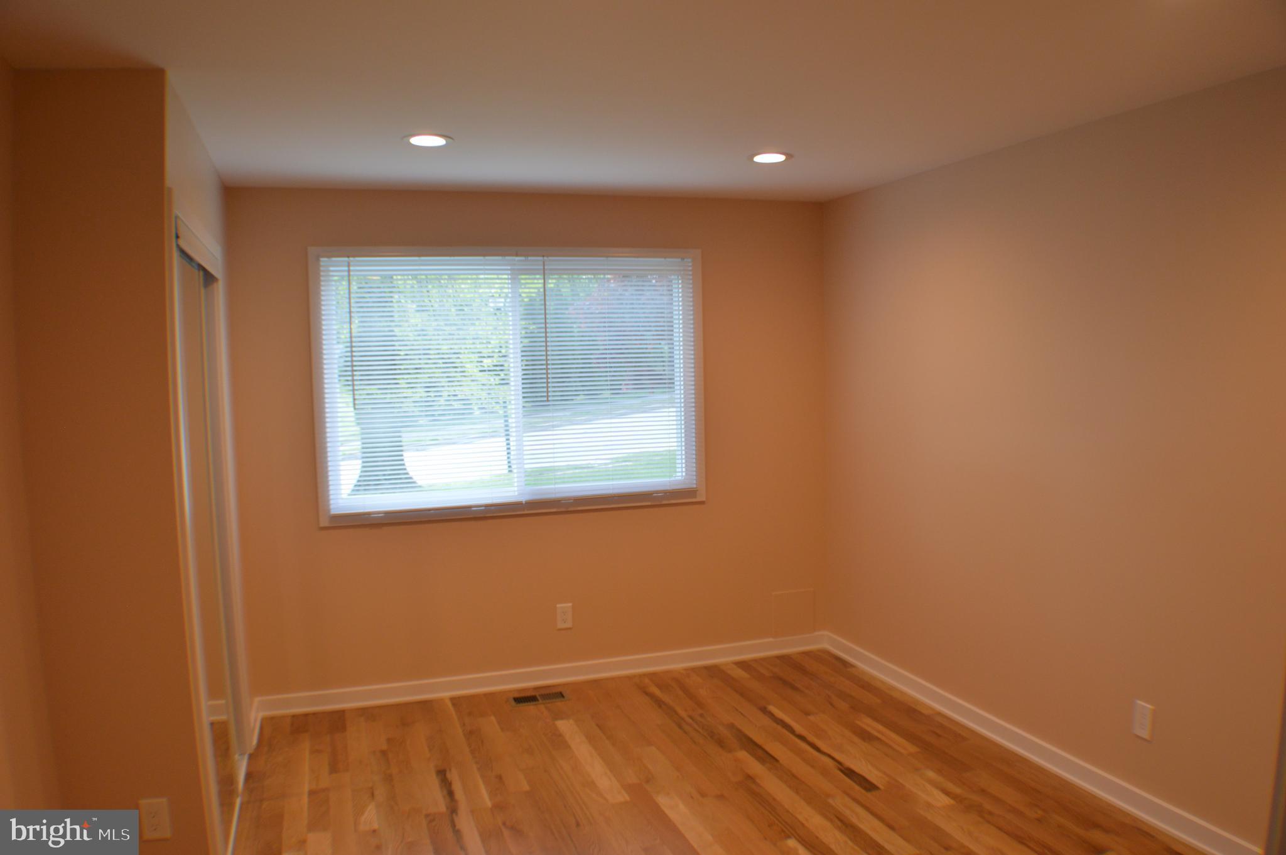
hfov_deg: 57.3
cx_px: 643
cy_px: 428
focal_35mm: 33
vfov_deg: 39.9
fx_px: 1178
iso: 400
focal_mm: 22
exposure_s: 1/60
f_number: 4
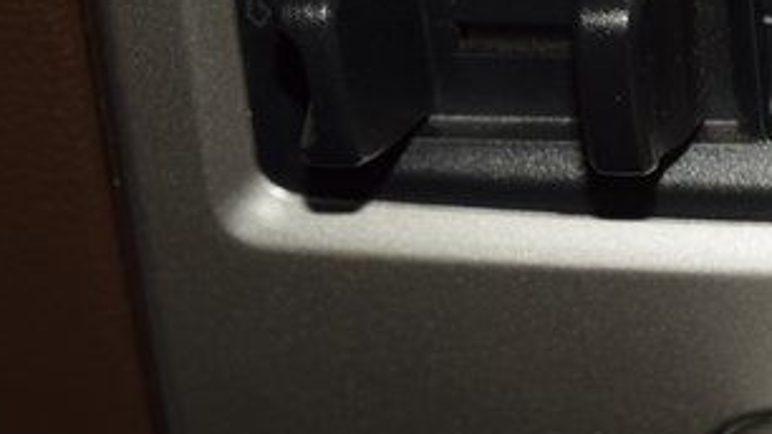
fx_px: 3500
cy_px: 1
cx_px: 573
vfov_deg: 7.1
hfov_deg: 12.6
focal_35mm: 171
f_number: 8
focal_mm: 52
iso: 100
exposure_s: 1/60
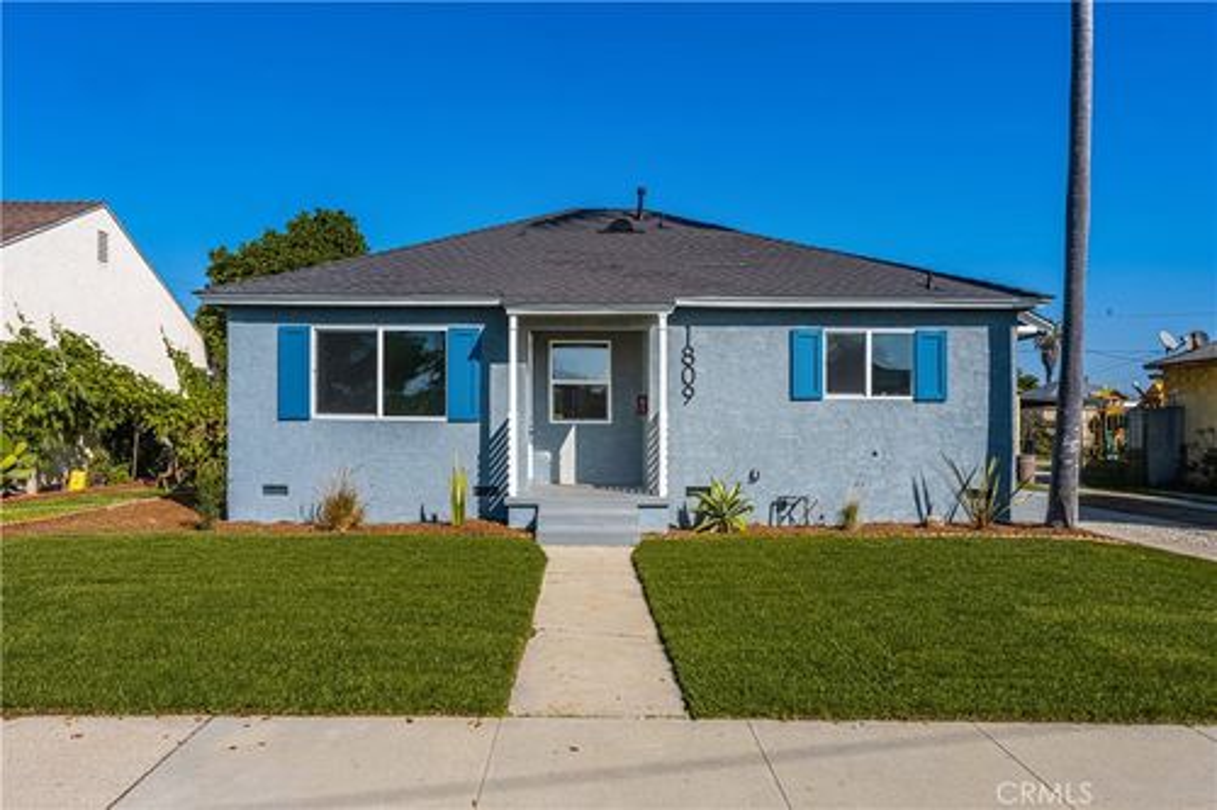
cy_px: 405
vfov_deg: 63.2
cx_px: 608
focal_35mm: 20
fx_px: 659
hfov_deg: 85.4
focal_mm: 19.5
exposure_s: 1/160
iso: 100
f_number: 18
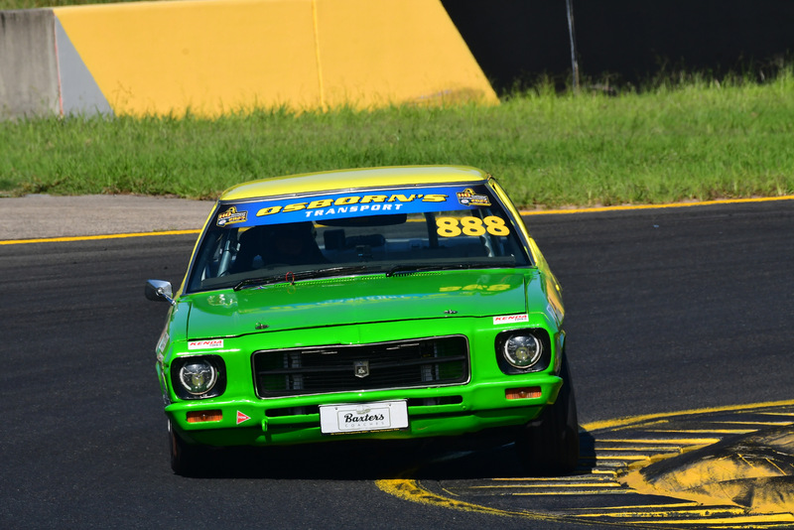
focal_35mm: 585
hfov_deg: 3.5
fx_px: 12906
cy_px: 265
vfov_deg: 2.4
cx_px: 397
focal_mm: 390
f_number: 13
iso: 400
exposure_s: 1/640
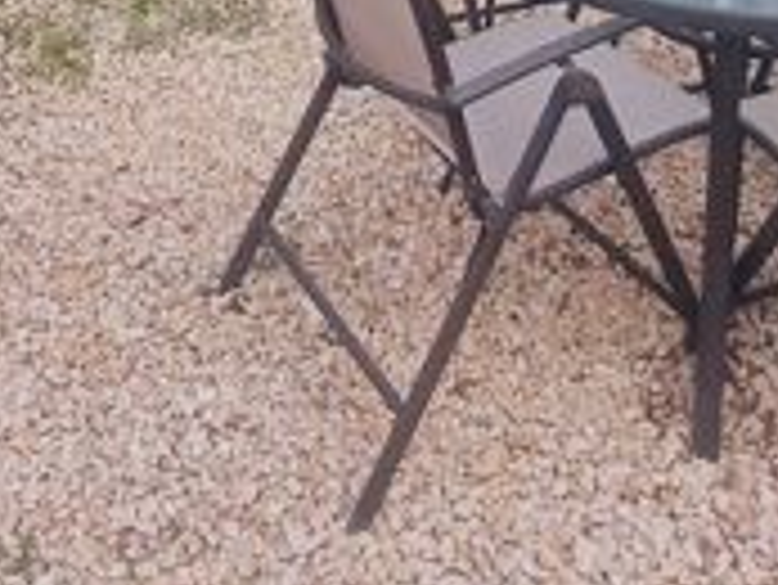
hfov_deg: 36.1
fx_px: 1192
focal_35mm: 53
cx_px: 398
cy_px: -369
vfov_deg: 21.5
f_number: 2.2
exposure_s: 1/757
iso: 40
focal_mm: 1.42
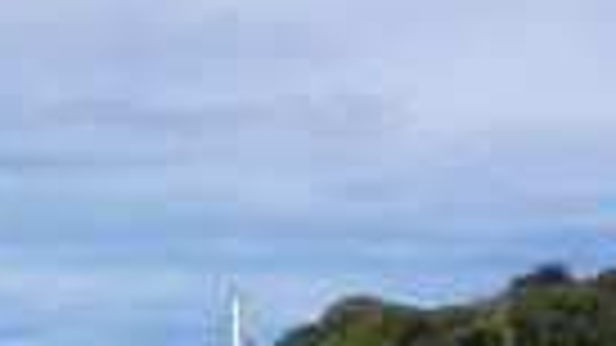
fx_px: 3625
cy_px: 831
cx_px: 22
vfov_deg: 5.3
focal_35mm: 222
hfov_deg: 9.7
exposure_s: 1/2304
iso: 64
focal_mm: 4.28
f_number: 2.4
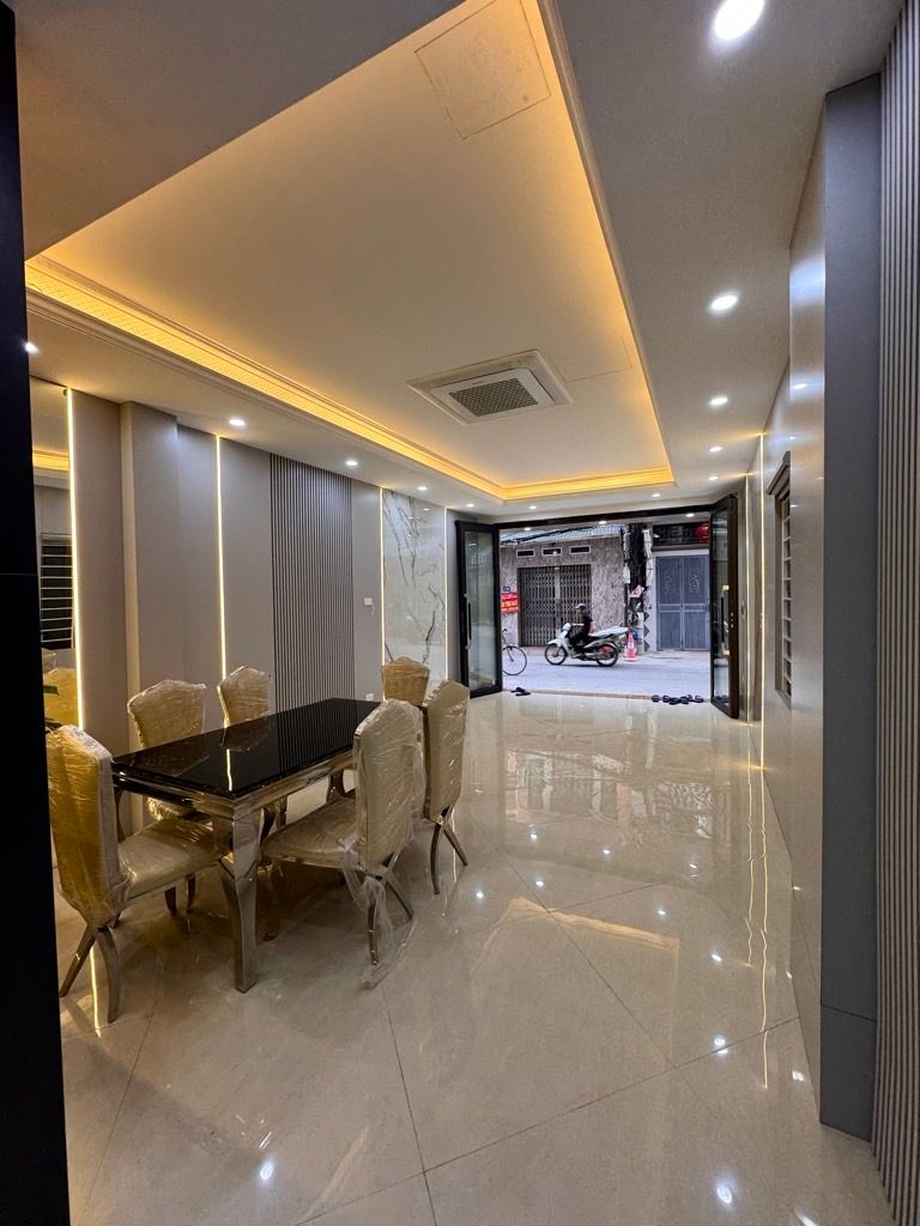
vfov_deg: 102.1
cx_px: 460
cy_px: 613
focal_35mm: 14
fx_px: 496
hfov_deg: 85.7
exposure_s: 1/100
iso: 125
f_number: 2.2
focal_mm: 2.22
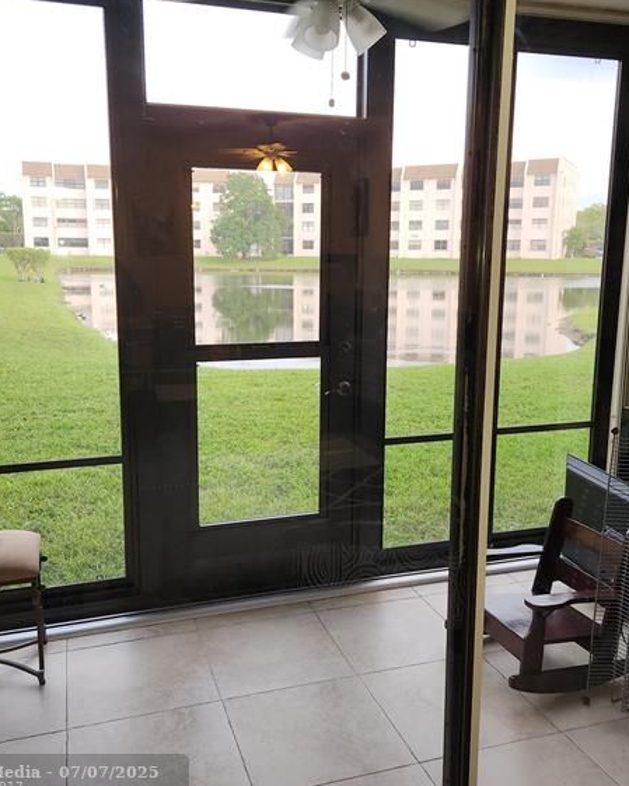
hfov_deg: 45.8
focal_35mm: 32
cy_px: 389
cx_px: 319
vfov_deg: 55.7
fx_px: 744
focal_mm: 5.4
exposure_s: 1/60
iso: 80
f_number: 1.8
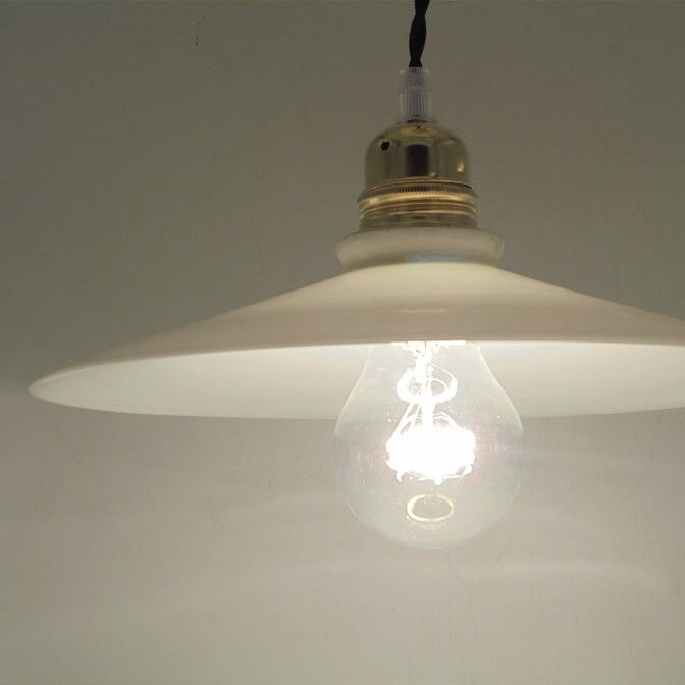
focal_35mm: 58
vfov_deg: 29.6
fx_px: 1299
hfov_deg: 29.5
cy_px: 343
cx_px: 418
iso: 100
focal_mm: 8.9
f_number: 4.8
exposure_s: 1/160
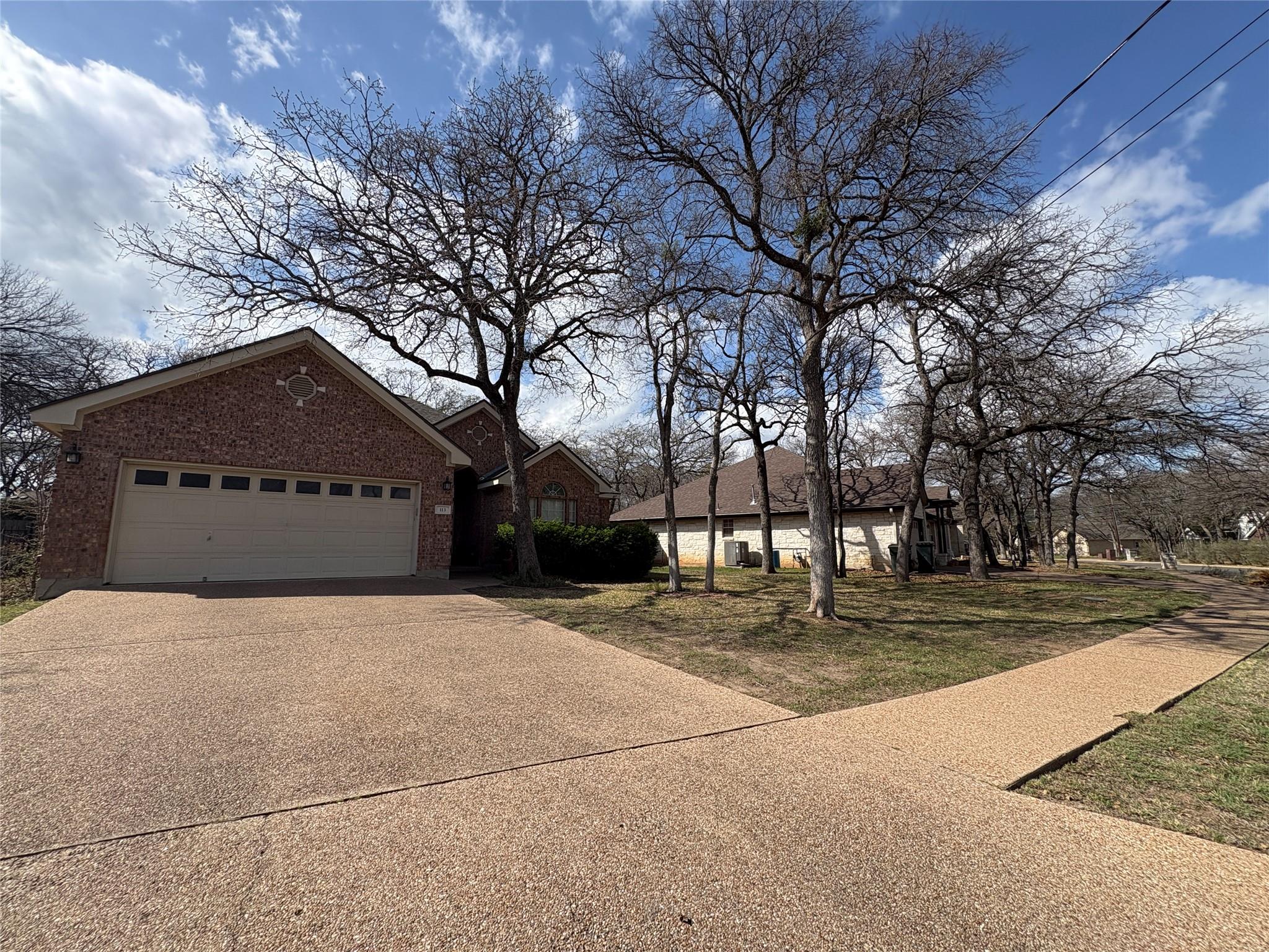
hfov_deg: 102.1
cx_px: 634
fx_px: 513
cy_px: 476
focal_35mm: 14
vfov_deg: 85.7
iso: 50
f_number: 2.2
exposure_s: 1/2083
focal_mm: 2.22
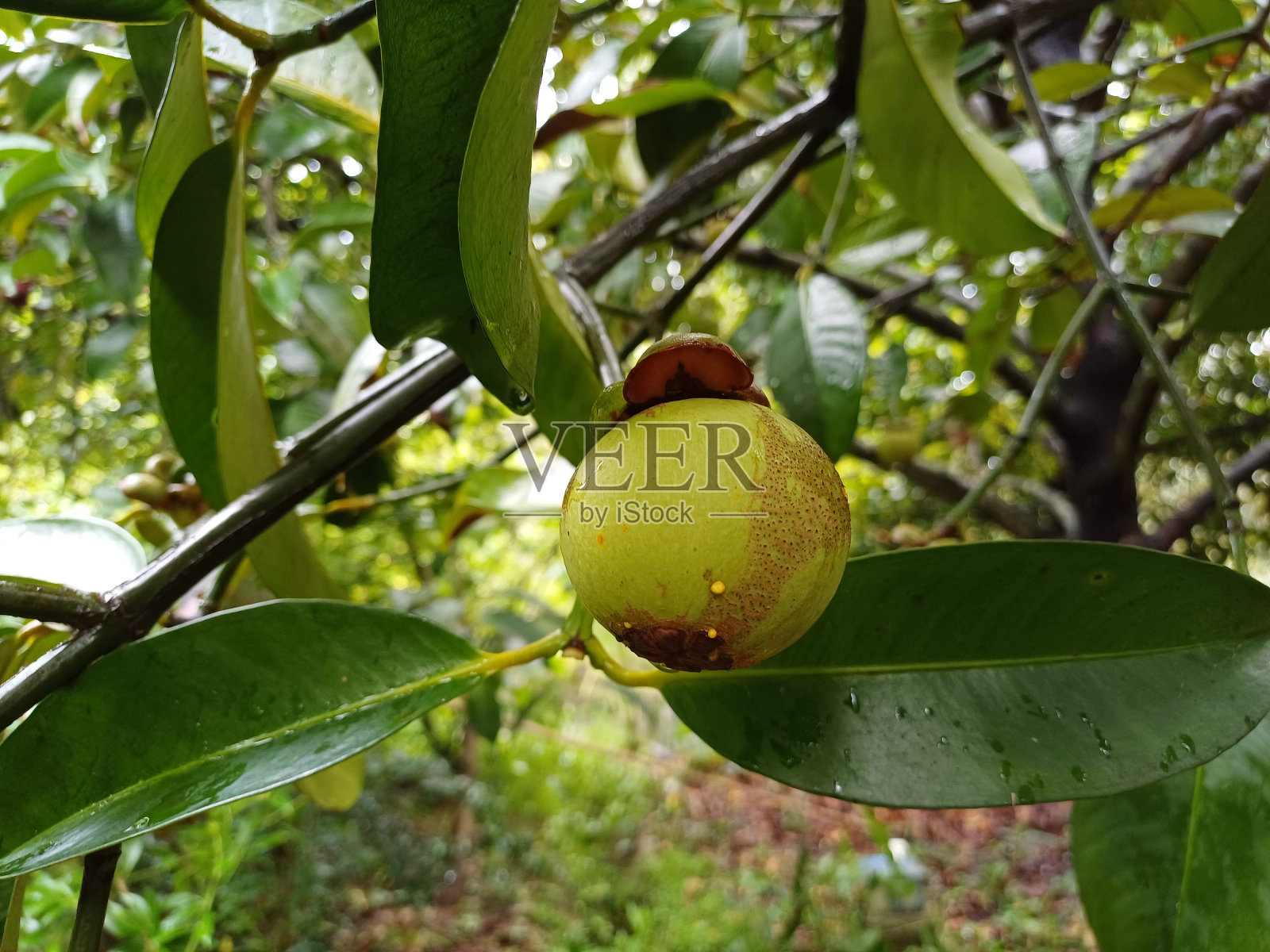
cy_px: 476
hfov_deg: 69.4
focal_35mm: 25
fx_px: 917
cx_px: 635
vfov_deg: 54.9
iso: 160
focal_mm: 4.65
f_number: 1.8
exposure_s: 1/50
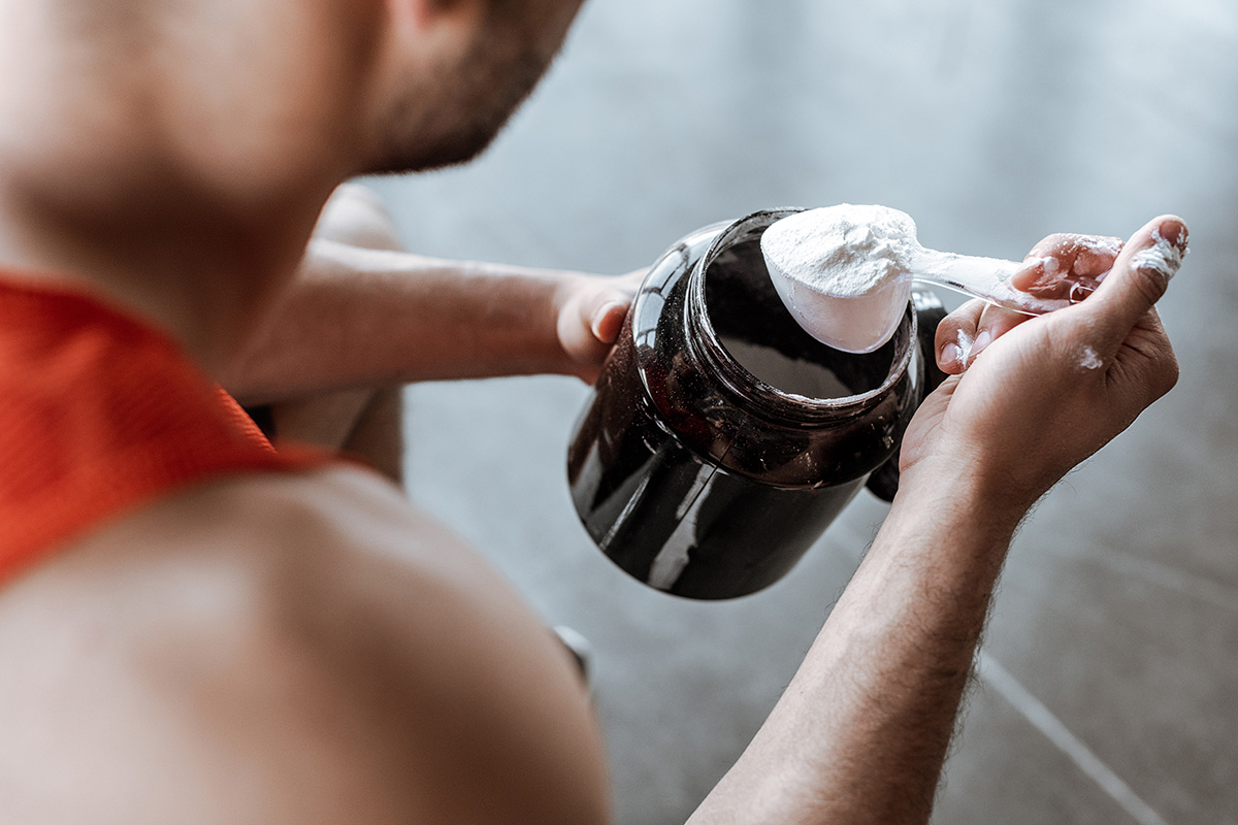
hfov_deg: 39.6
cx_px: 619
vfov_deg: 27.0
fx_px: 1719
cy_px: 412
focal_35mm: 50
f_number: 3.5
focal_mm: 50
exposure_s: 1/200
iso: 500
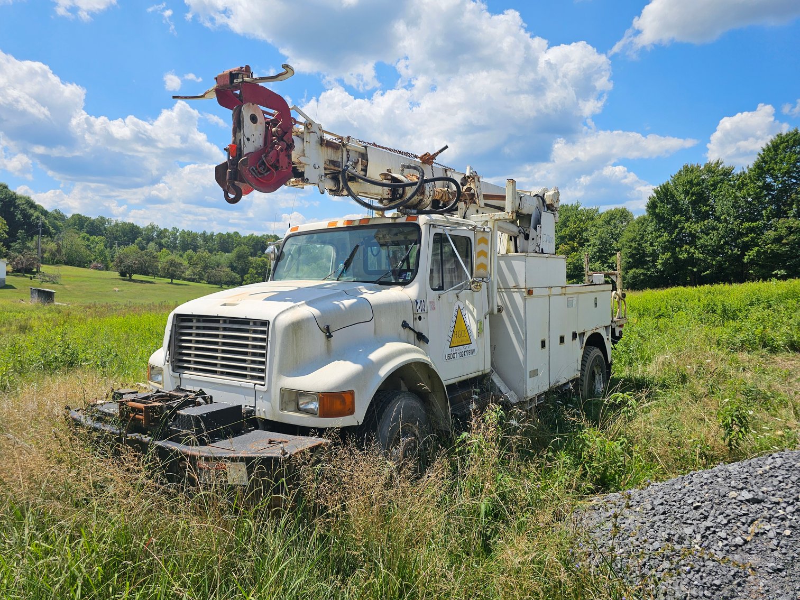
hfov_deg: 73.9
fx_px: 532
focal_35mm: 23
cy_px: 300
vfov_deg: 58.9
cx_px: 400
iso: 10
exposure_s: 1/1228
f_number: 1.7
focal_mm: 6.3
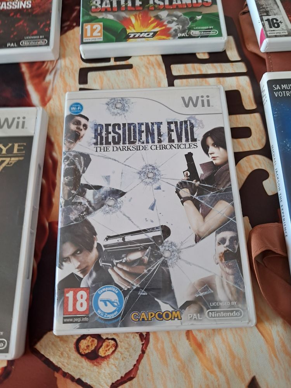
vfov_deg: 65.3
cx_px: 146
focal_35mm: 27
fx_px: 303
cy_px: 194
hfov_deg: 51.4
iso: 200
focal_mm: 4
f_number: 1.8
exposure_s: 1/50
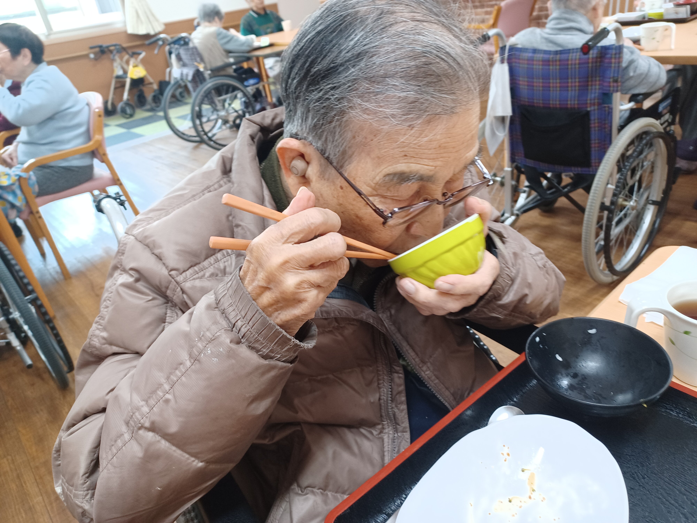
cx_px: 348
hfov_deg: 69.4
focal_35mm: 25
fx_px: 503
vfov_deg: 54.9
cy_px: 262
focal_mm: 4.6
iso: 320
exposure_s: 1/30
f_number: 1.8
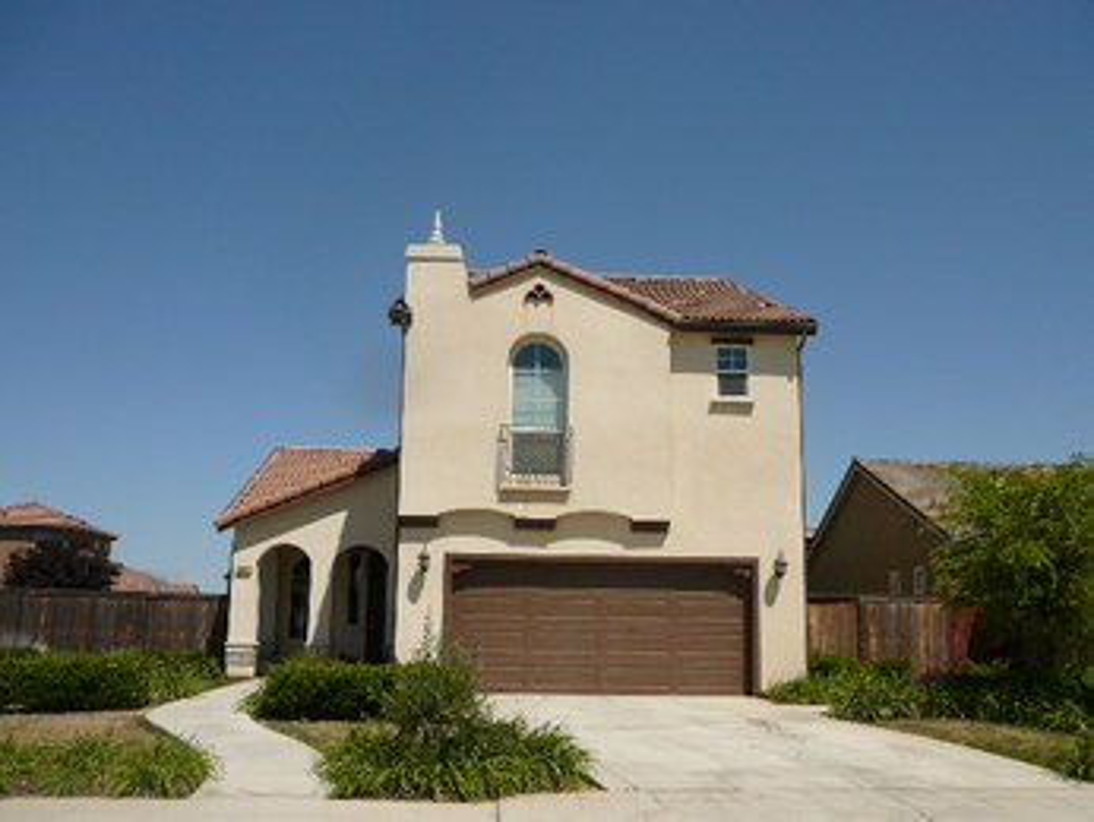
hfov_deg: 52.6
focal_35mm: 35
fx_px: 1107
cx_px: 547
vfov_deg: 40.7
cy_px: 411
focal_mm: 5.2
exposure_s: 1/800
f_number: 5
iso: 80
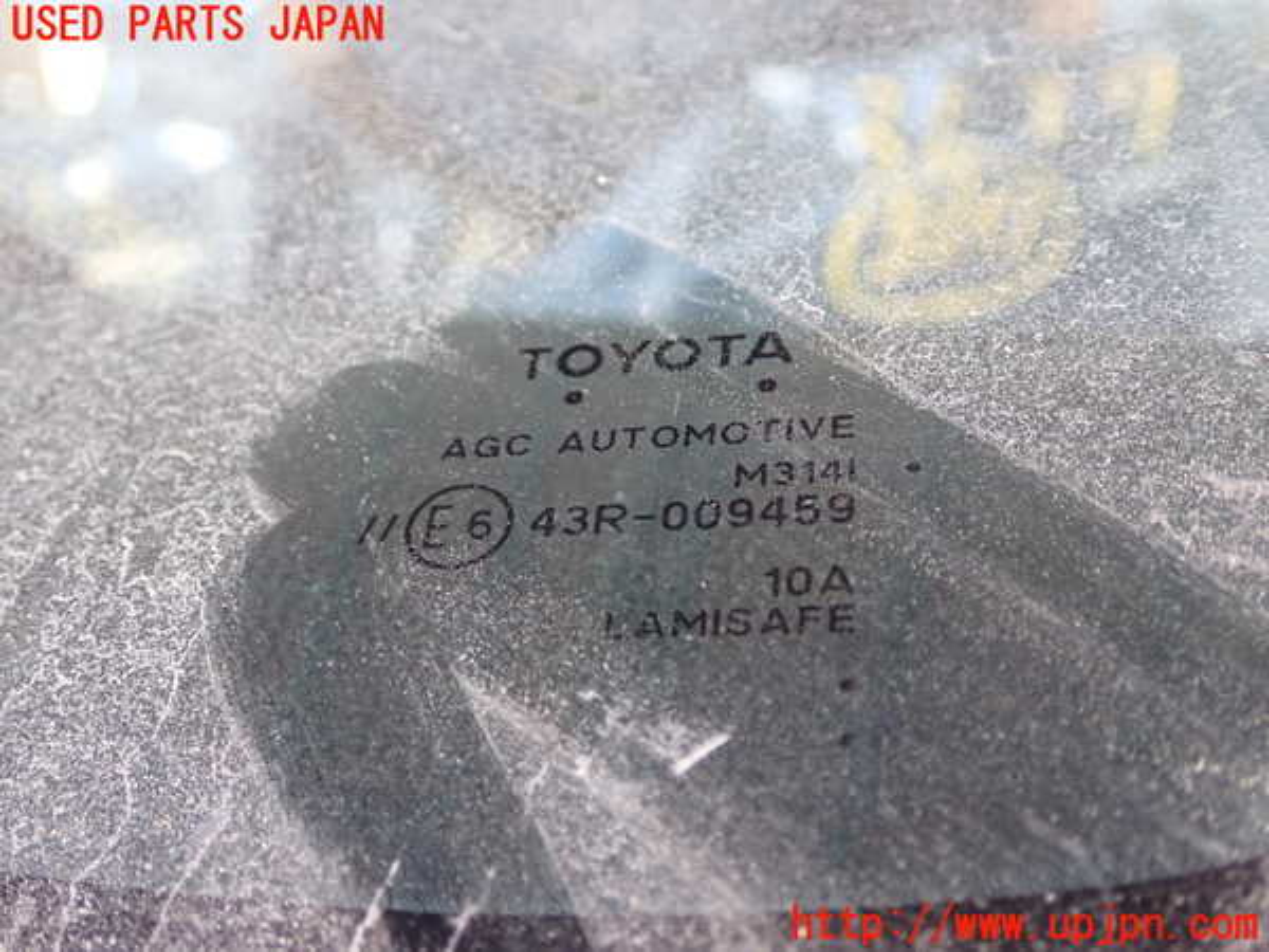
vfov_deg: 32.9
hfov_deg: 42.9
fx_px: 1613
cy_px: 476
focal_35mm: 44
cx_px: 634
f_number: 2.9
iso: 800
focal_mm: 7.84
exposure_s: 1/40
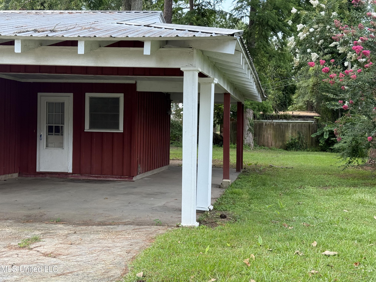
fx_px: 521
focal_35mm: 48
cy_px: 141
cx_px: 188
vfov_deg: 30.3
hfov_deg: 39.7
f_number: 1.78
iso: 80
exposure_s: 1/294
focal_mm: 6.76
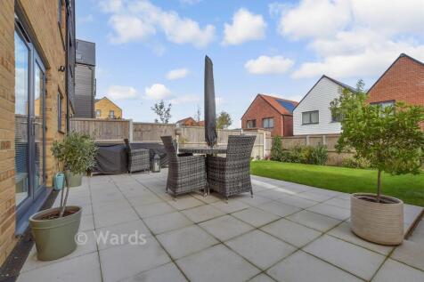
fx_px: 177
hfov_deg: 100.4
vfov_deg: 77.3
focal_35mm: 15
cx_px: 212
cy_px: 141
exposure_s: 1/250
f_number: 8
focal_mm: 10
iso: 250
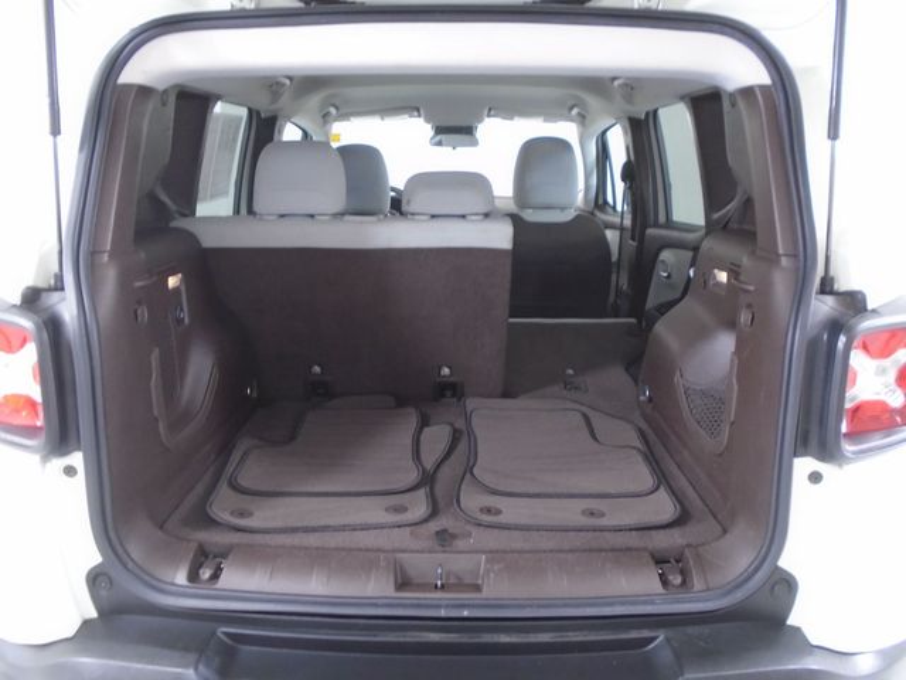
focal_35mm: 26
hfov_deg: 67.3
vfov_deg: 53.1
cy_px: 340
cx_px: 453
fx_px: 680
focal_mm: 4.6
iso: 160
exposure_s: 1/30
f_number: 3.2
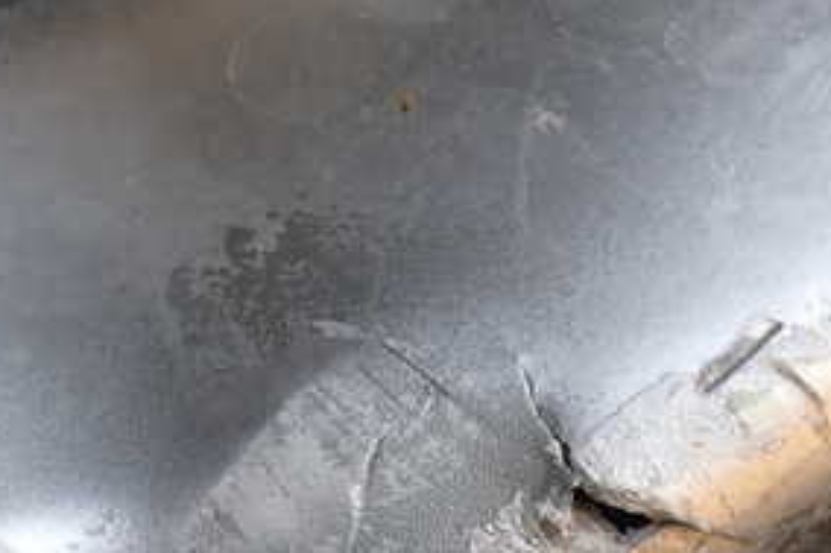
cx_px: 512
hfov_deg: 30.4
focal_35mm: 66
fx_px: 1523
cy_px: 301
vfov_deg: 20.6
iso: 100
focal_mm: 5.4
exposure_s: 1/160
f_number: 3.2
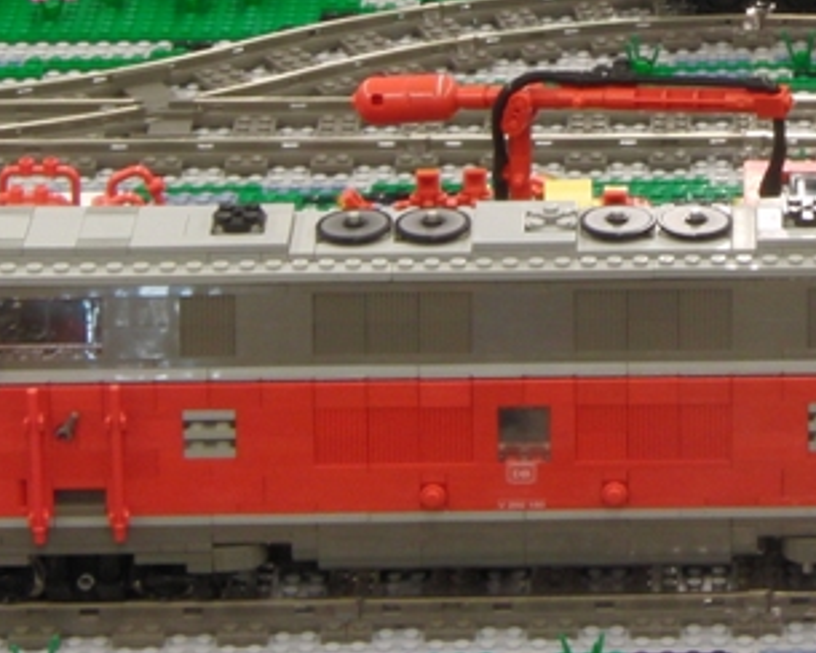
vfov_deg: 7.3
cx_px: 926
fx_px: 5072
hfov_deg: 9.1
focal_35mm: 210
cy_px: -126
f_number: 7.5
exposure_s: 1
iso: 100
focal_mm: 14.6
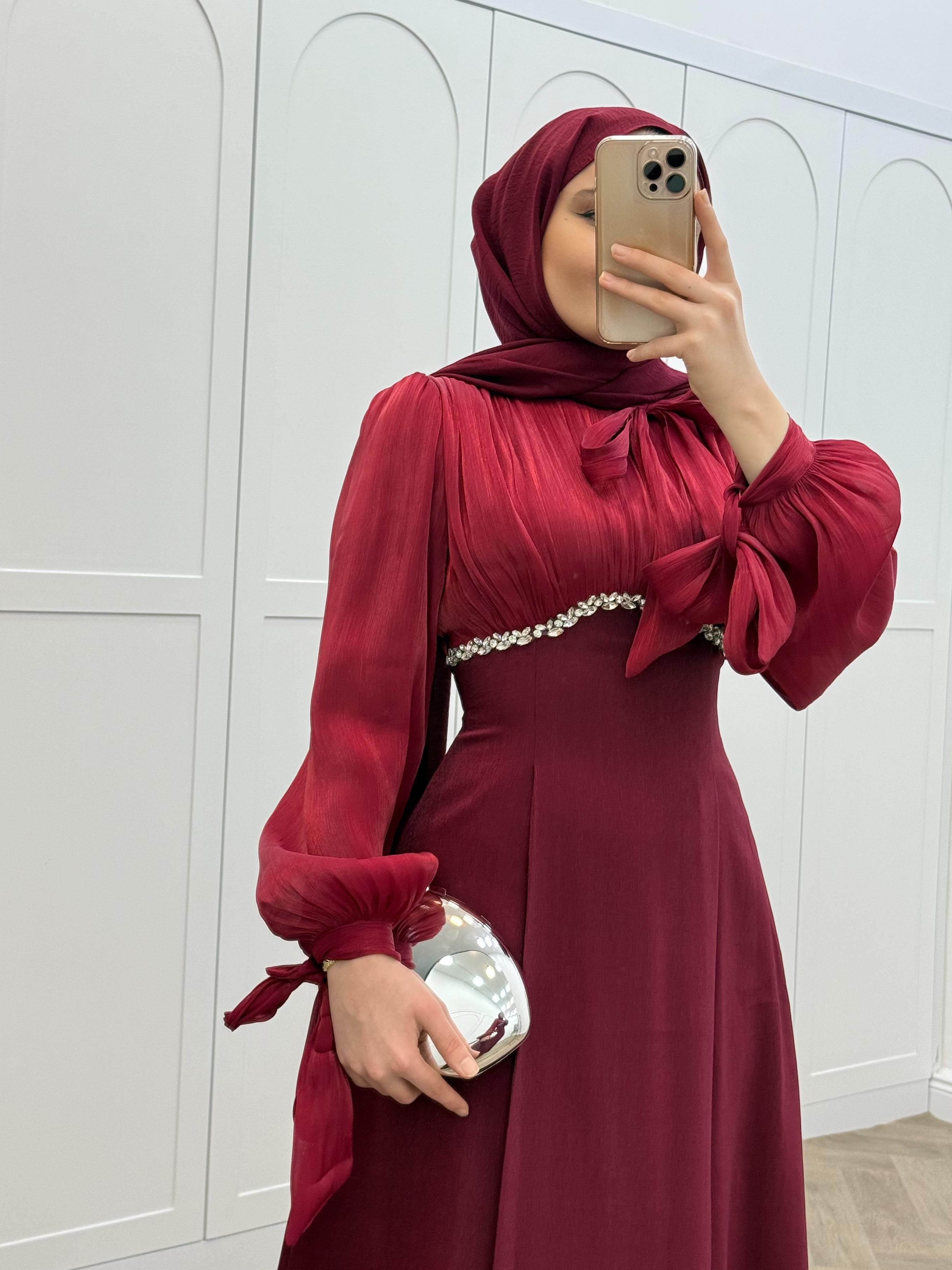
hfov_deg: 27.5
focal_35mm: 53
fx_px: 1943
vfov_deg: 36.2
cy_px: 601
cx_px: 478
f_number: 1.78
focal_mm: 6.76
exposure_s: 1/235
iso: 64
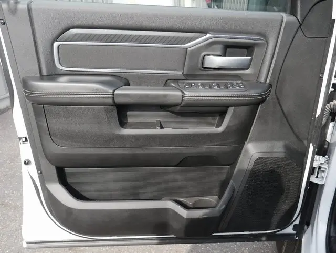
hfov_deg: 56.8
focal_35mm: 32
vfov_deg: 44.2
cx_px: 168
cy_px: 126
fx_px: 311
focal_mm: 16
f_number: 5
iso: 200
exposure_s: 1/160
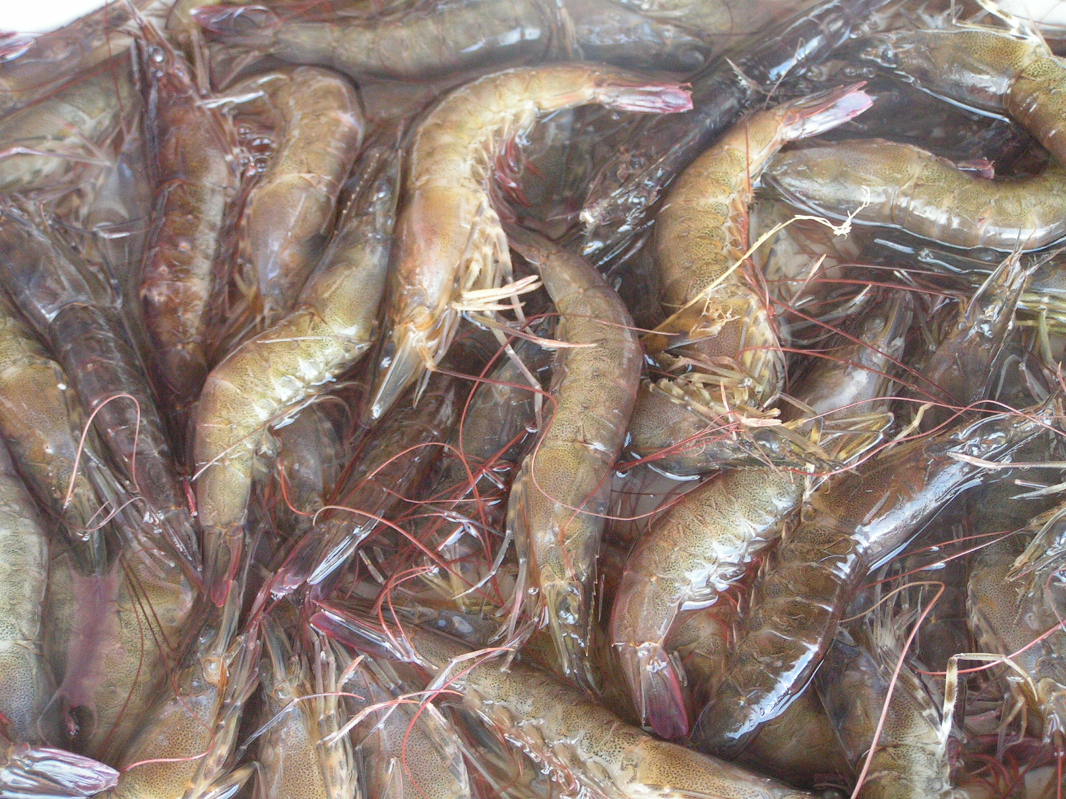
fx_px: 2895
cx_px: 533
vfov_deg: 15.7
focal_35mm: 94
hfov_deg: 20.9
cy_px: 400
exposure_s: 1/80
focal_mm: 15.6
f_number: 3.2
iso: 200
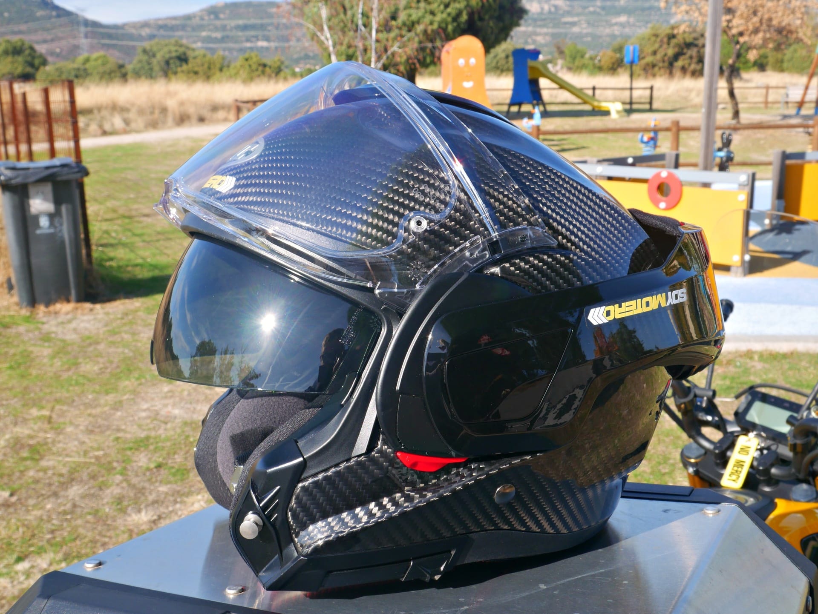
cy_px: 307
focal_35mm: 40
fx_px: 946
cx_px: 409
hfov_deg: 46.8
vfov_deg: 36.0
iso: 200
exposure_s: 1/100
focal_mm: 20
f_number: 13
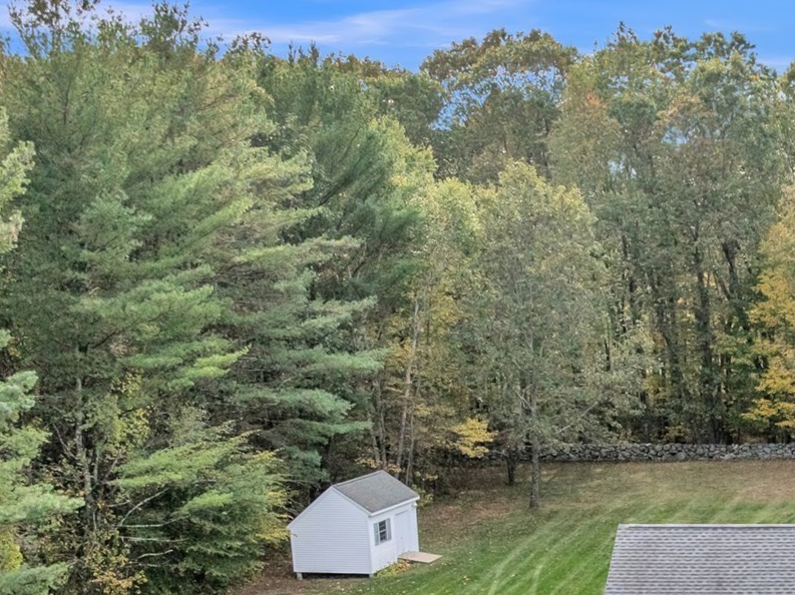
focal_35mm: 62
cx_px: 813
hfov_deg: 29.0
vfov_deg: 22.5
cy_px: 629
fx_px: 1423
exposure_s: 1/240
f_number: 2.8
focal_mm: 12.29
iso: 410
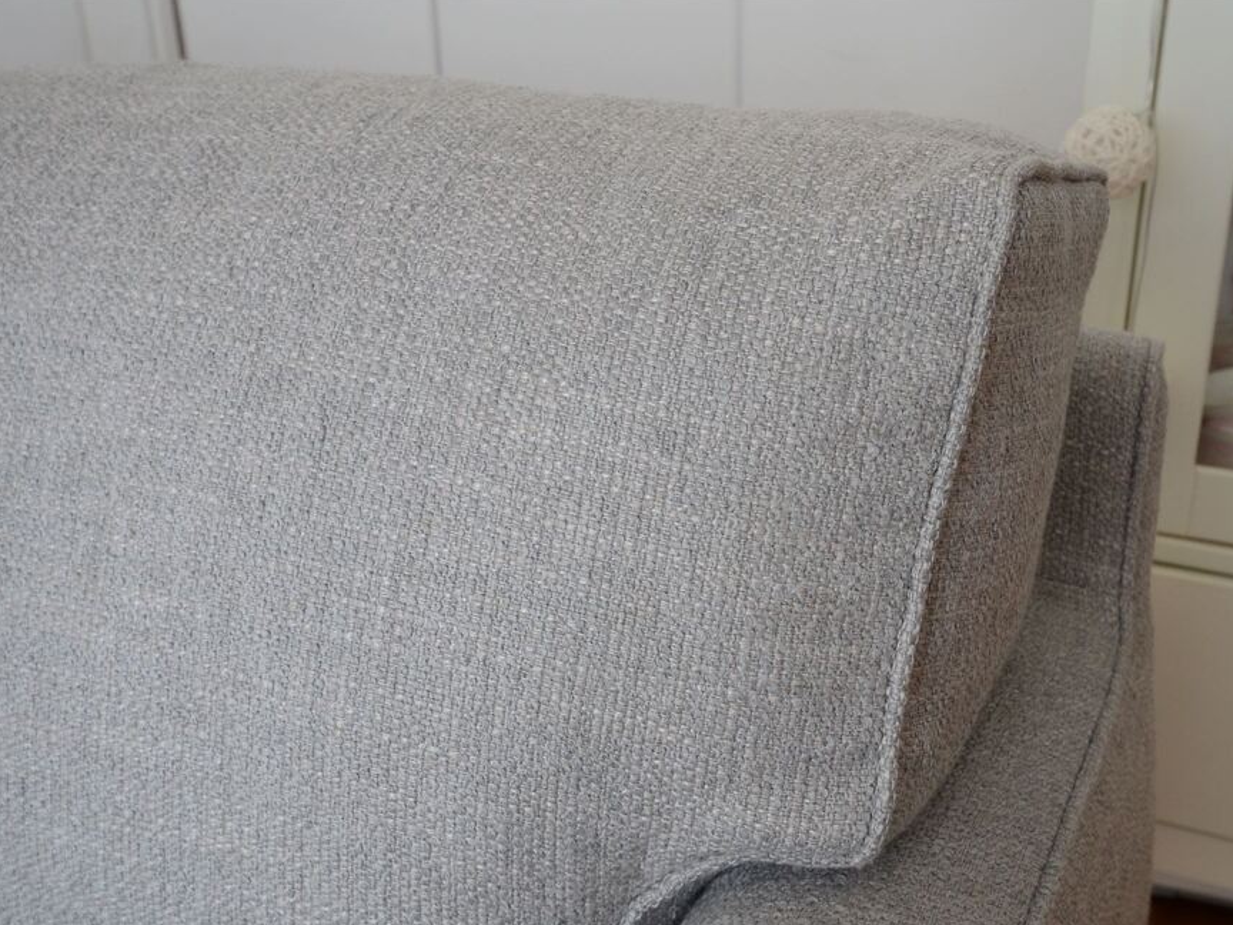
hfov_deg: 46.7
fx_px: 1425
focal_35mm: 40
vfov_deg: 36.0
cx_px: 705
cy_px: 466
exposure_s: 1/200
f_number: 7.1
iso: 800
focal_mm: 24
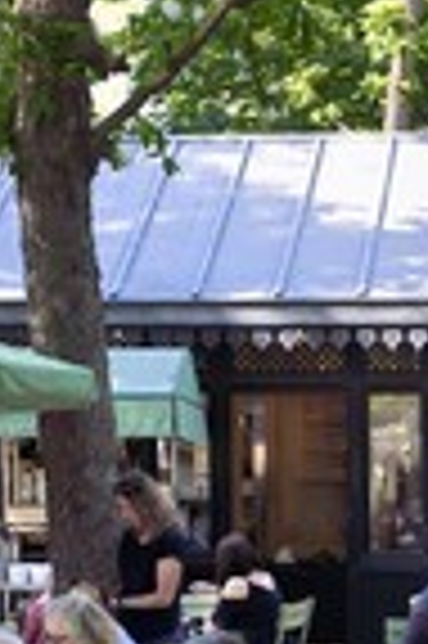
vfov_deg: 15.4
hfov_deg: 10.3
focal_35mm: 132
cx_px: 460
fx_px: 2360
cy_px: 572
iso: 400
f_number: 5.6
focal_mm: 45
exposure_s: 1/200
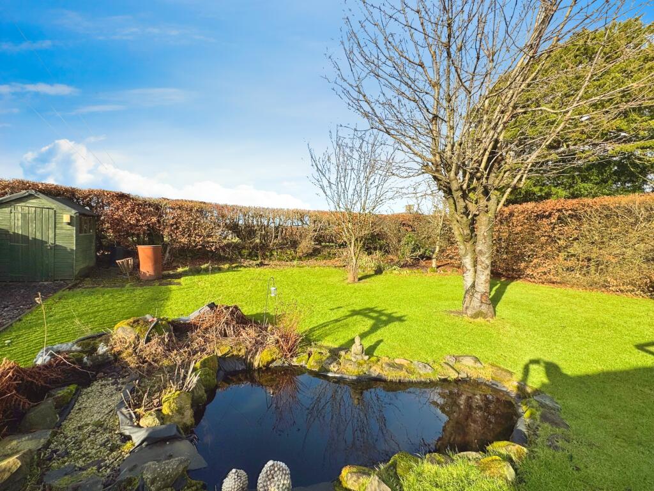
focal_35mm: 14
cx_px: 327
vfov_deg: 85.7
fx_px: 265
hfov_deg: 102.0
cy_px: 246
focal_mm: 2.22
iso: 50
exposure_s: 1/1020
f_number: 2.2
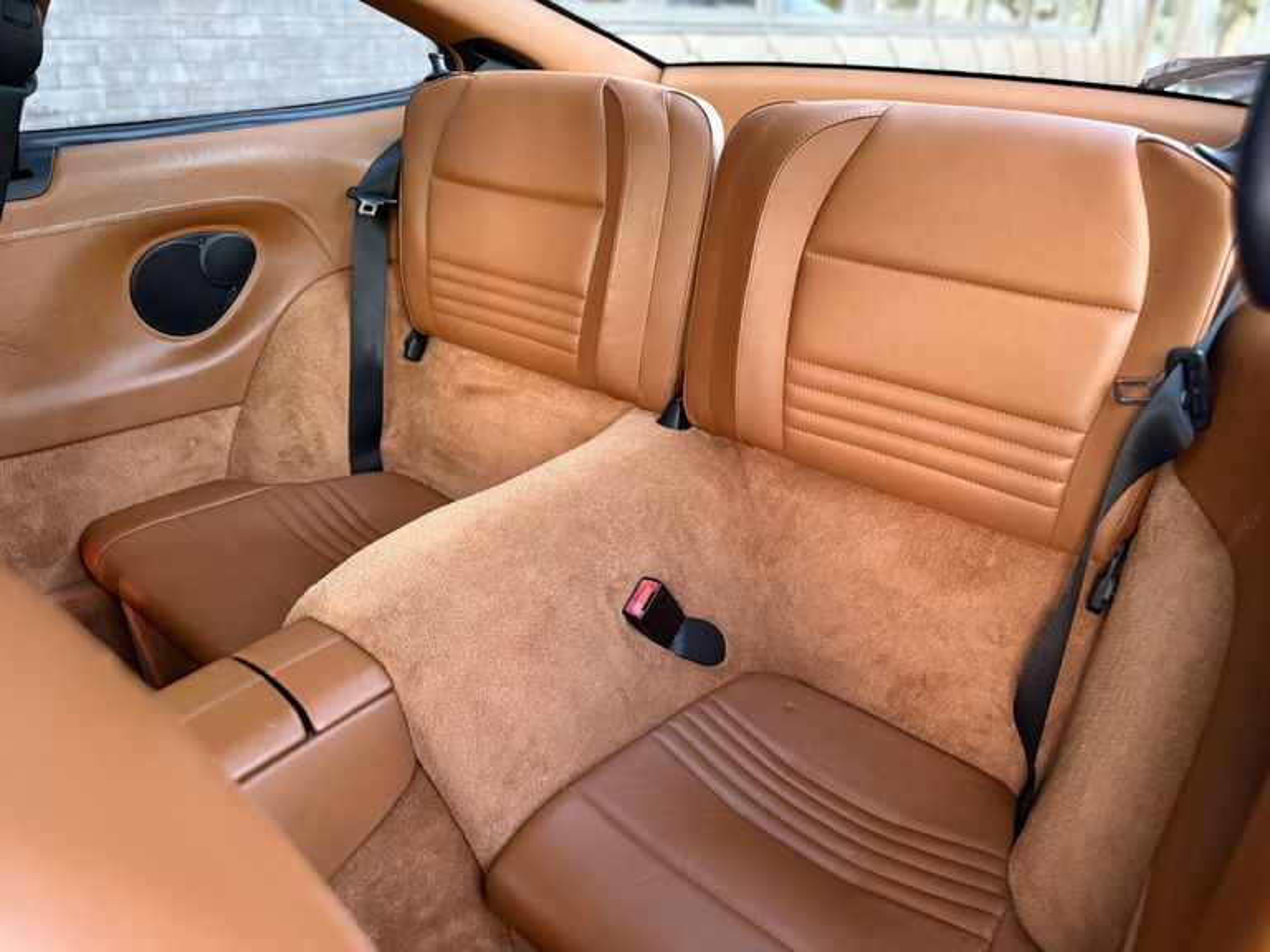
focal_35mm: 24
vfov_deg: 56.8
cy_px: 476
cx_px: 635
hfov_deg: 71.6
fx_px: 881
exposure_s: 1/46
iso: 800
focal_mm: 6.76
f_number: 1.78
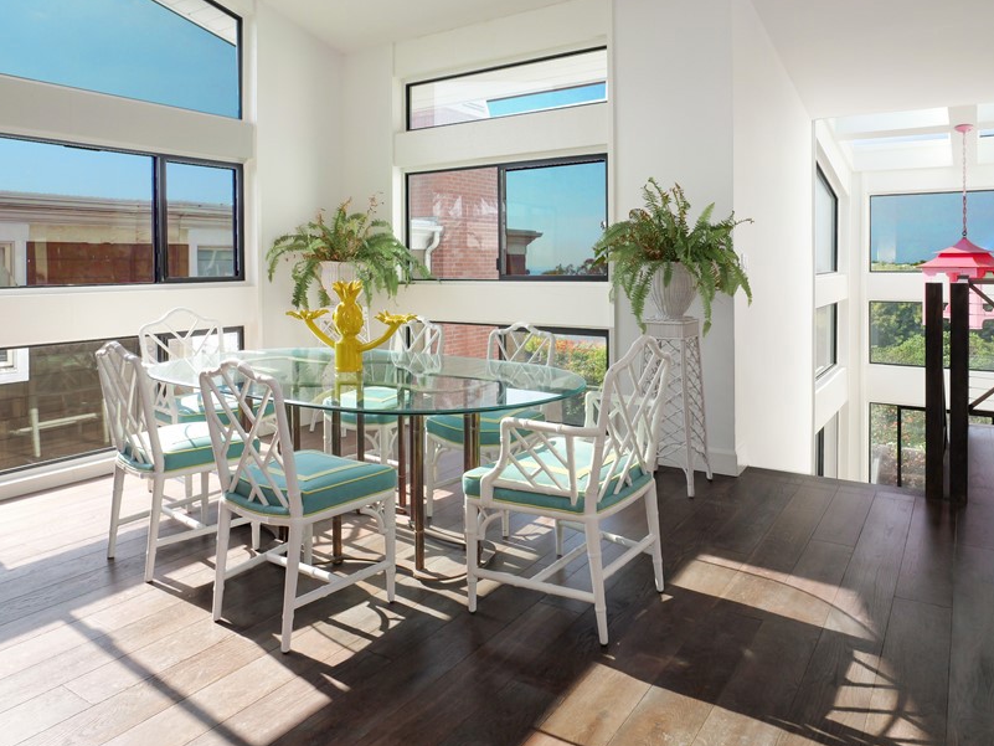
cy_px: 305
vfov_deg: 58.5
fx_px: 661
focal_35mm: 23
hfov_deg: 73.8
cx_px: 535
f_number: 8
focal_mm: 9
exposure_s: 1/250
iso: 640
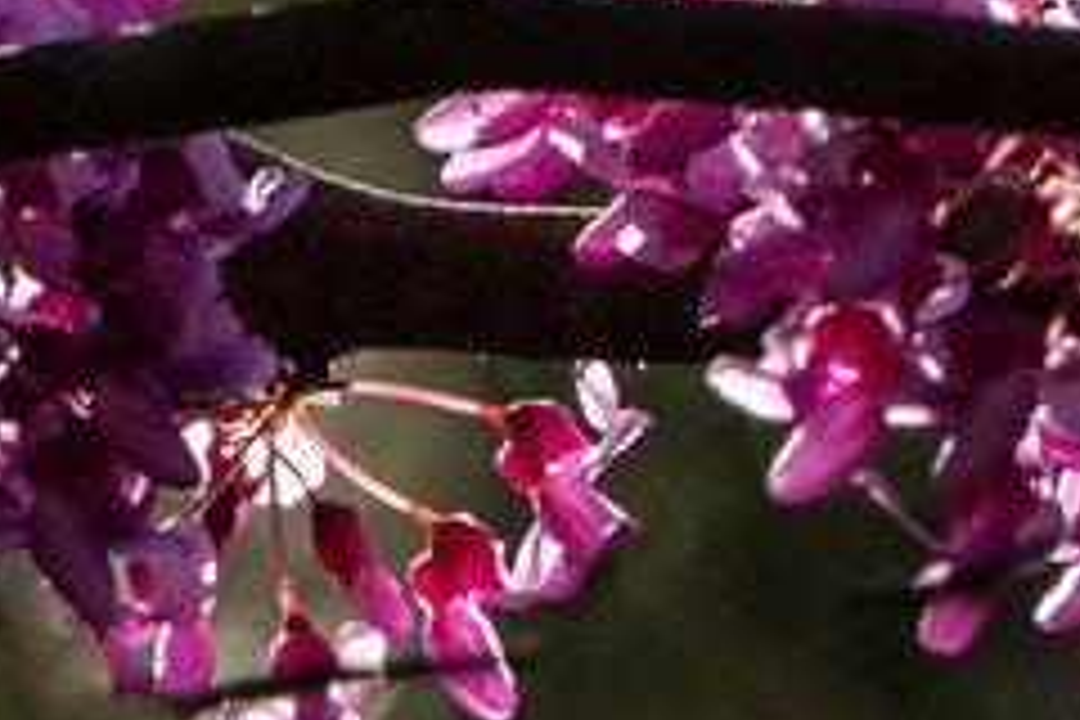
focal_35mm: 1110
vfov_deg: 1.2
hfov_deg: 1.9
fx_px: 33307
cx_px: 684
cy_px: -434
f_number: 7.1
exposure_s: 1/200
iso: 100
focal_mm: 111
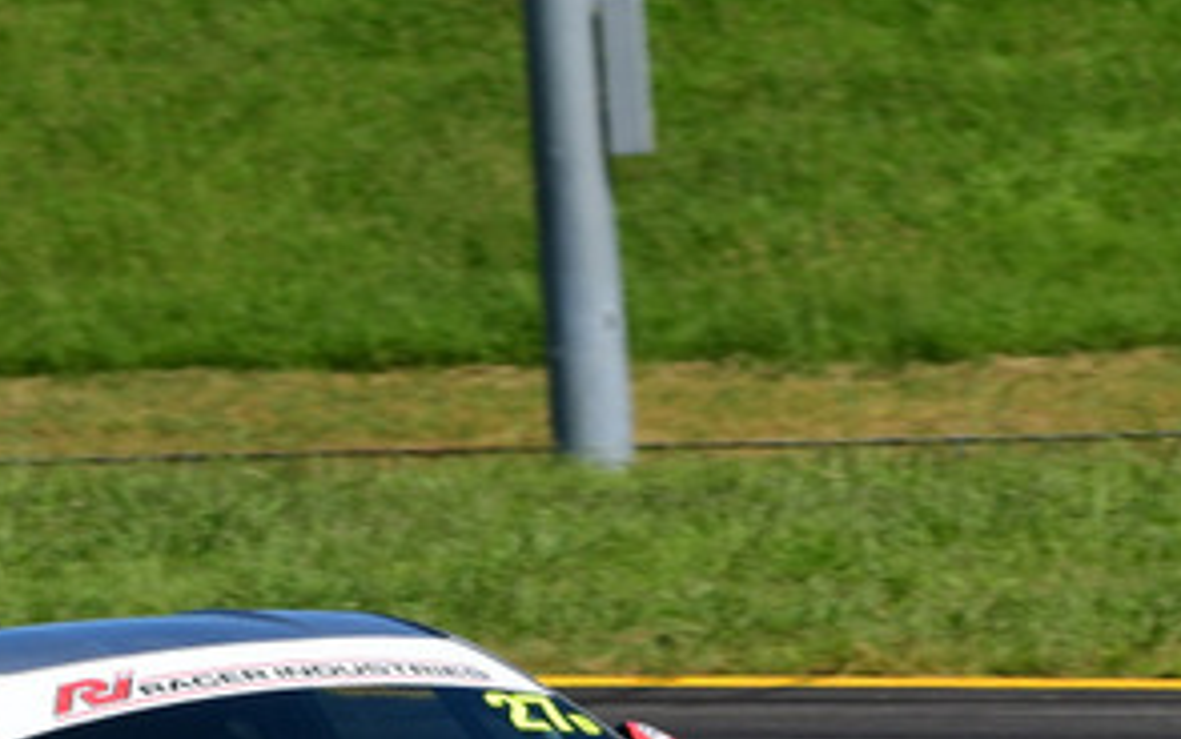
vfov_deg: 1.6
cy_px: 610
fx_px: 26821
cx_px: 321
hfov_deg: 2.5
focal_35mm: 833
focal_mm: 200
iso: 320
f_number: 11
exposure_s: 1/640
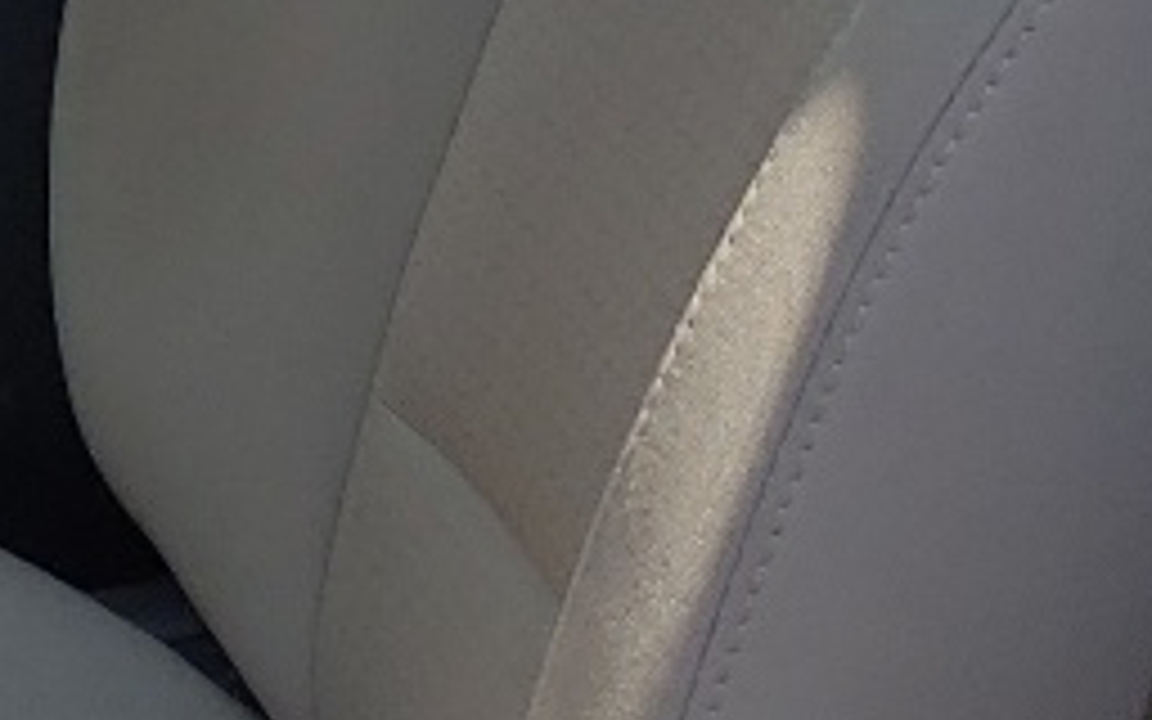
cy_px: -130
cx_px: -1030
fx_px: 5400
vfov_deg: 7.6
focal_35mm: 172
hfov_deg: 11.2
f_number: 1.5
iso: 50
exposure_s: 1/1250
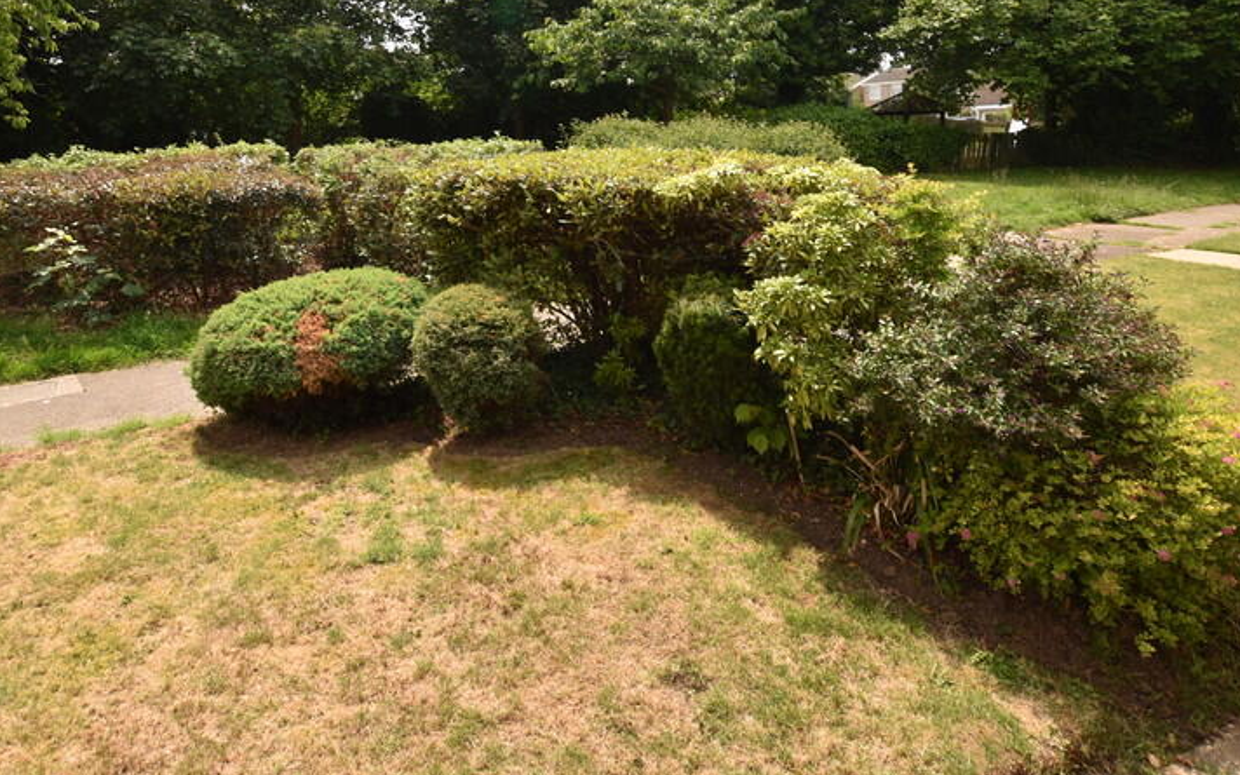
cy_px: 199
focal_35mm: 22
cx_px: 552
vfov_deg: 52.8
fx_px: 743
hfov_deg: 79.4
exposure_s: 1/200
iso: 100
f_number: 7.1
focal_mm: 10
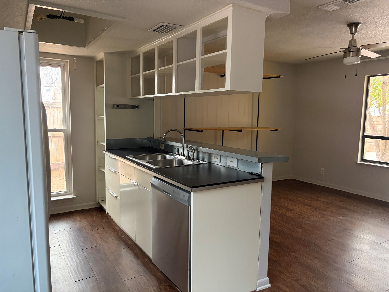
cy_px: 146
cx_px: 194
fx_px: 292
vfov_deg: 53.1
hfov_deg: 67.3
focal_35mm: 26
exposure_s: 1/60
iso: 320
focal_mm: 5.96
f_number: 1.6
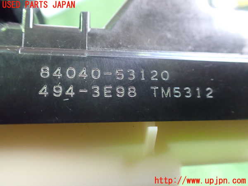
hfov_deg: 60.0
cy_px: 93
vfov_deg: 46.8
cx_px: 124
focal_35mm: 30
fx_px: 215
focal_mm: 5.4
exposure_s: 1/30
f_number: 2.3
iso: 1000
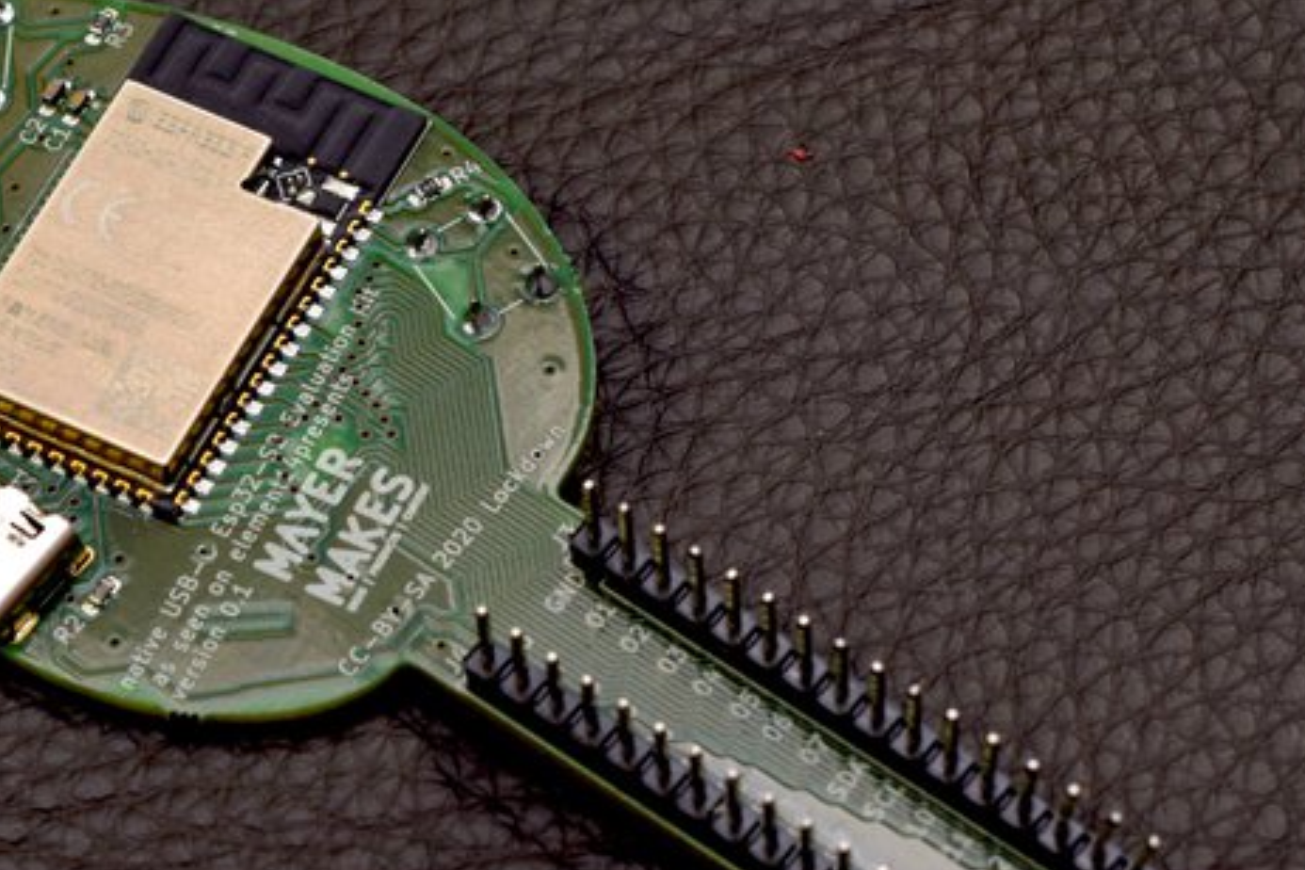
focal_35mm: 101
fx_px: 3661
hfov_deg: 20.2
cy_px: 538
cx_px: 463
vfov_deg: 13.5
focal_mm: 50
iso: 400
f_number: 11
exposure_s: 1/10
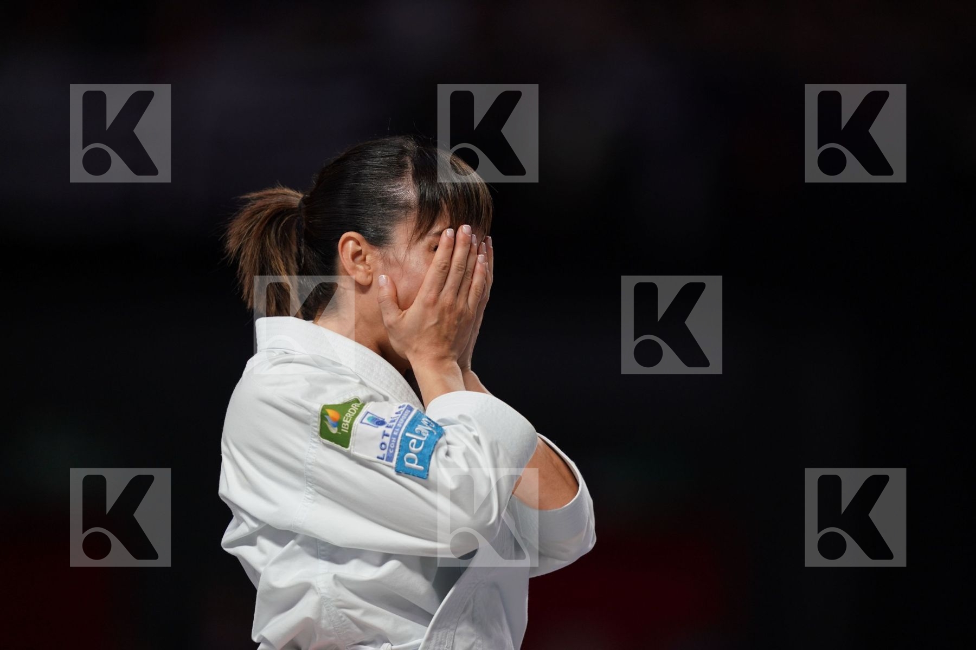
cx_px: 488
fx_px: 10844
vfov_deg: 3.4
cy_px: 325
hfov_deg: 5.2
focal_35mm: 400
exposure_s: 1/400
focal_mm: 400
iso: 500
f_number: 2.8
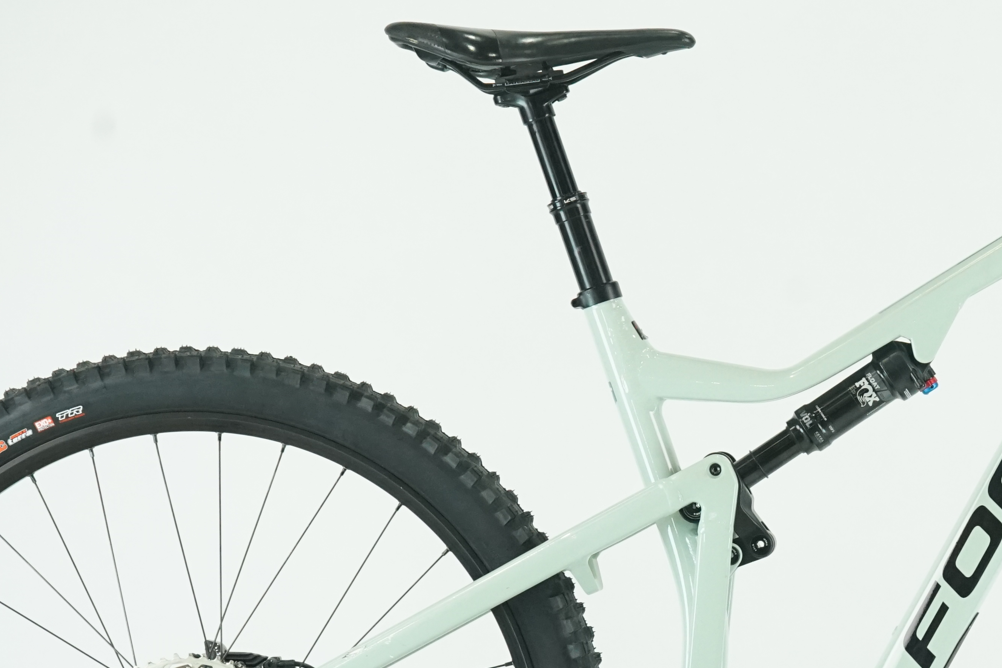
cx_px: 897
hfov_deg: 15.5
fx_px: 3646
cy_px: 480
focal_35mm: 131
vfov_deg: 10.5
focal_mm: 58
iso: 2500
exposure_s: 1/200
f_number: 7.1
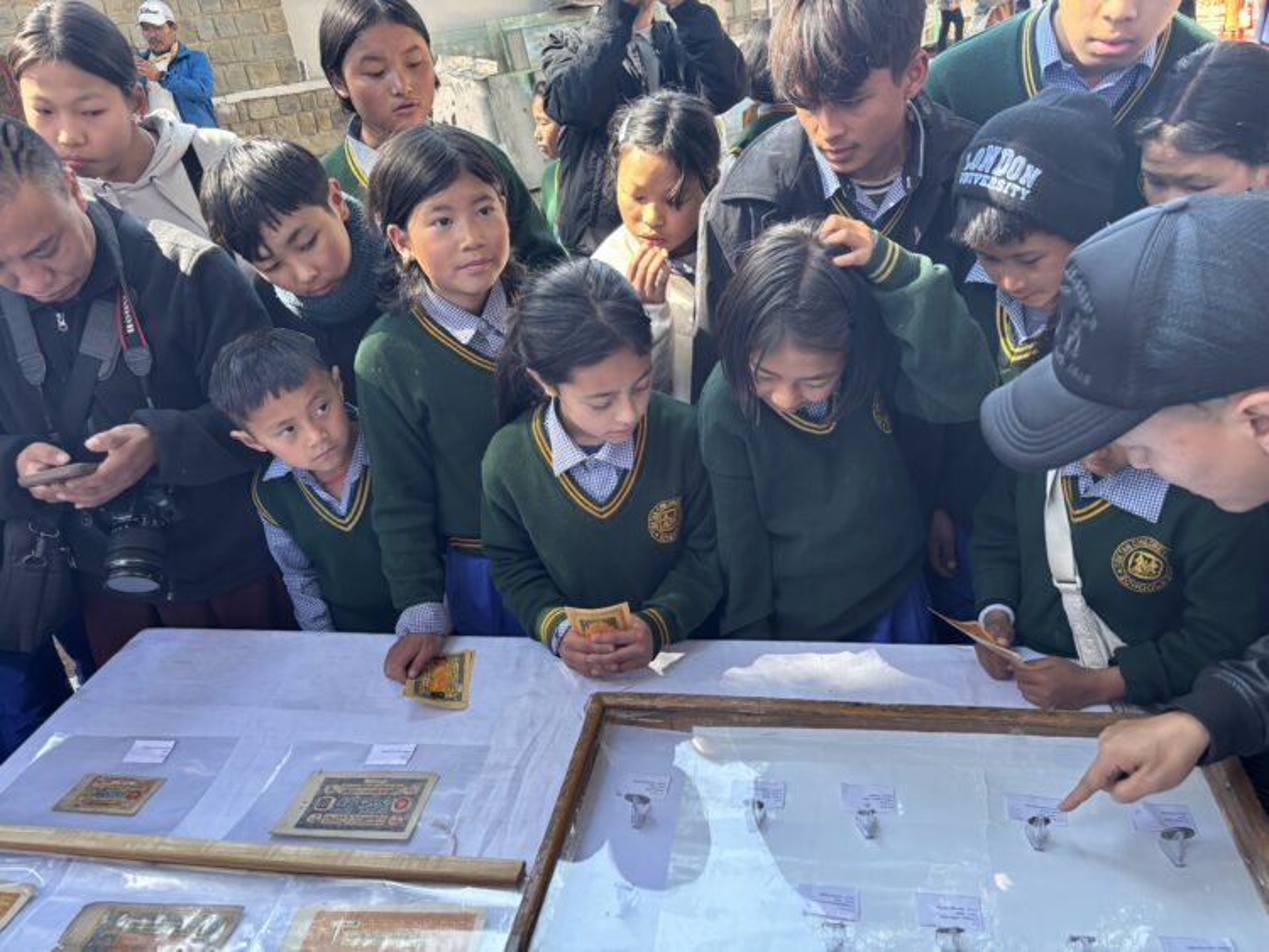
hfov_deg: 67.3
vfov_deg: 53.1
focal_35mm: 26
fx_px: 953
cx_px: 634
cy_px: 476
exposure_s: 1/119
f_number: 1.6
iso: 125
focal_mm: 5.96
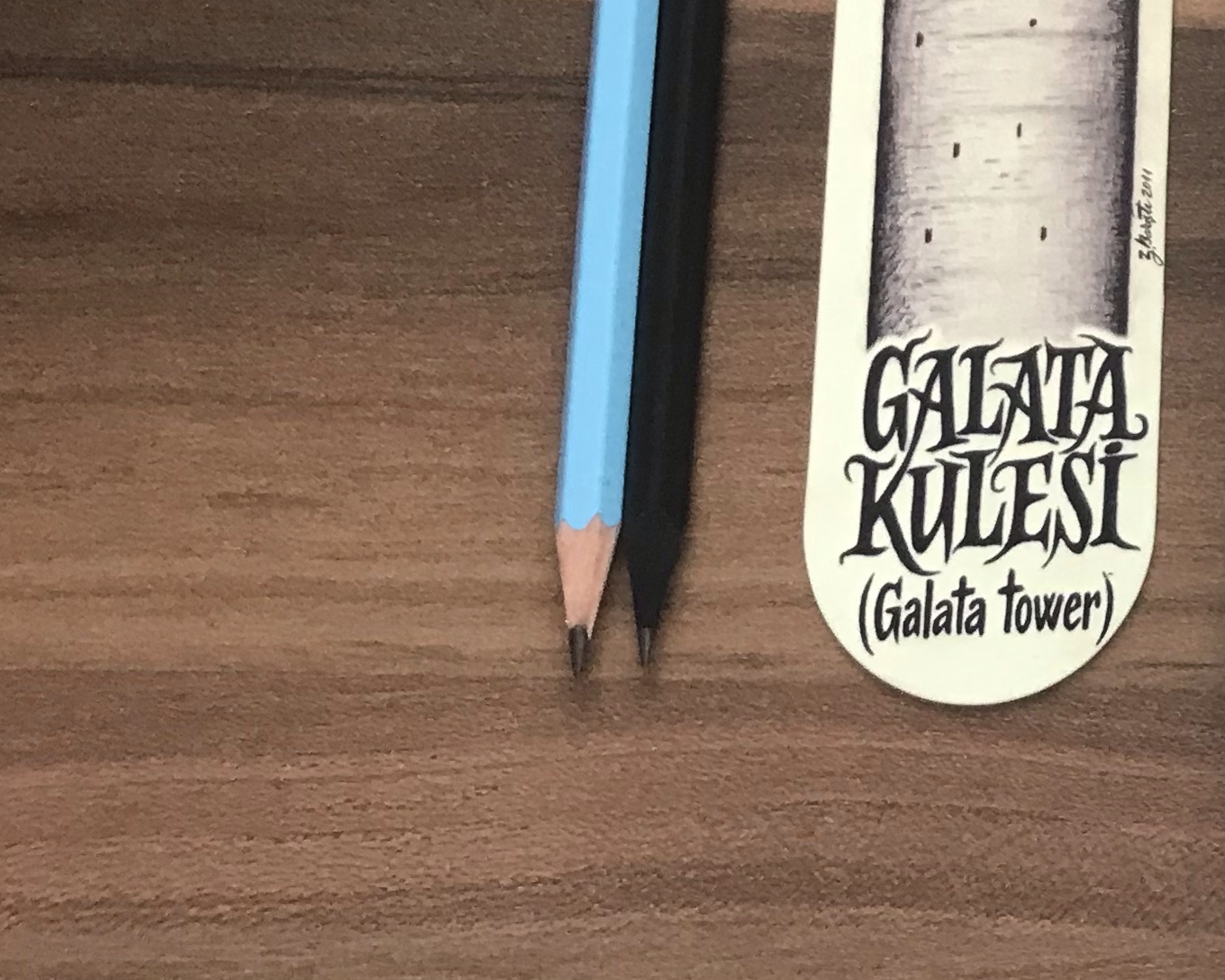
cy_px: -254
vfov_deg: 17.8
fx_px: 2937
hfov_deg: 21.3
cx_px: 1599
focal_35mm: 81
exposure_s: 1/20
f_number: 1.8
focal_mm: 3.99
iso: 40
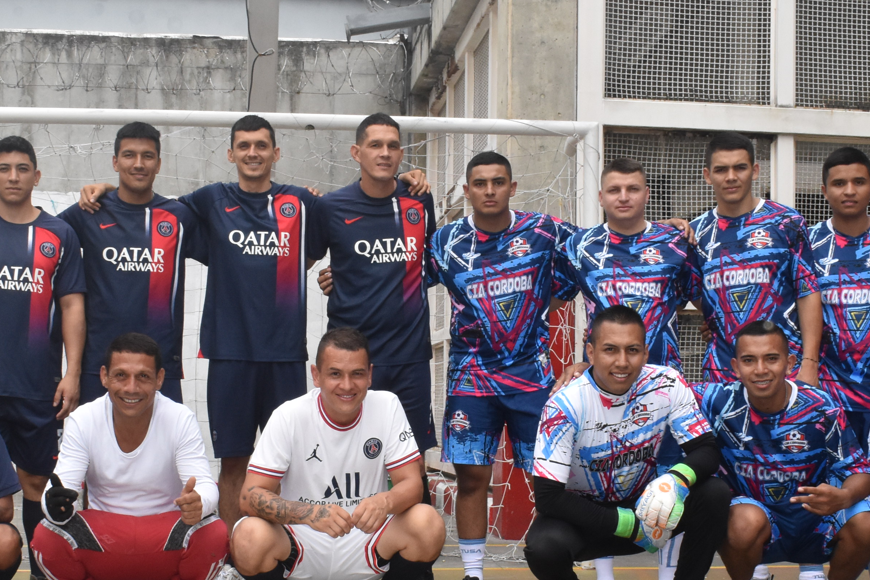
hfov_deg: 34.0
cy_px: 420
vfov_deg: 22.8
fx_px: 1424
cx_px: 422
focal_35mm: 59
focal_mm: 21
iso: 1250
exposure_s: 1/200
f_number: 18
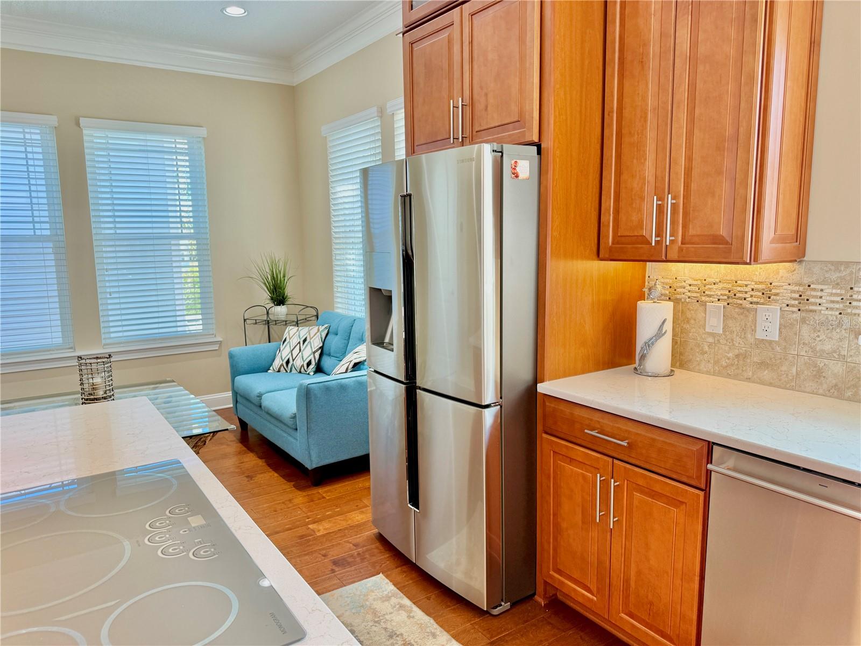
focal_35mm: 24
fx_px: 597
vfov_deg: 56.8
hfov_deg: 71.6
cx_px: 430
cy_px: 323
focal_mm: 6.76
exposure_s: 1/120
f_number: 1.78
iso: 80
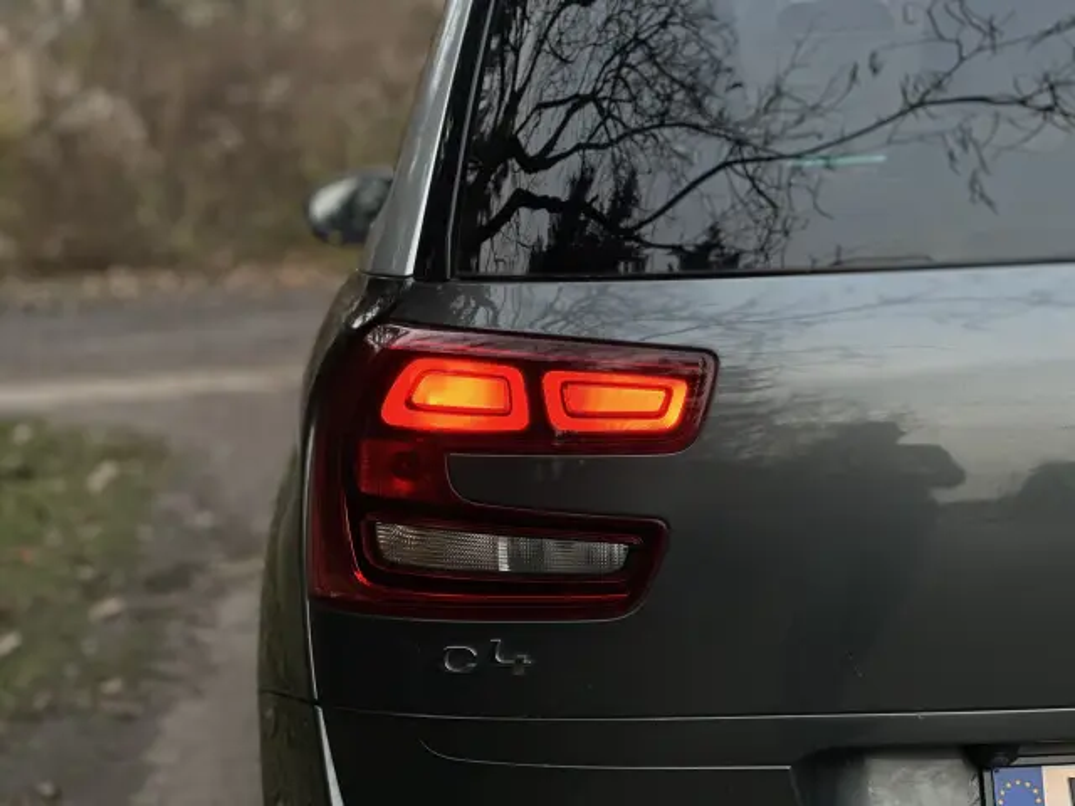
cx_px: 538
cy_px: 403
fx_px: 2391
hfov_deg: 25.3
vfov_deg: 19.1
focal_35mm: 77
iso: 160
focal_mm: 9
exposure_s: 1/100
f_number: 2.8
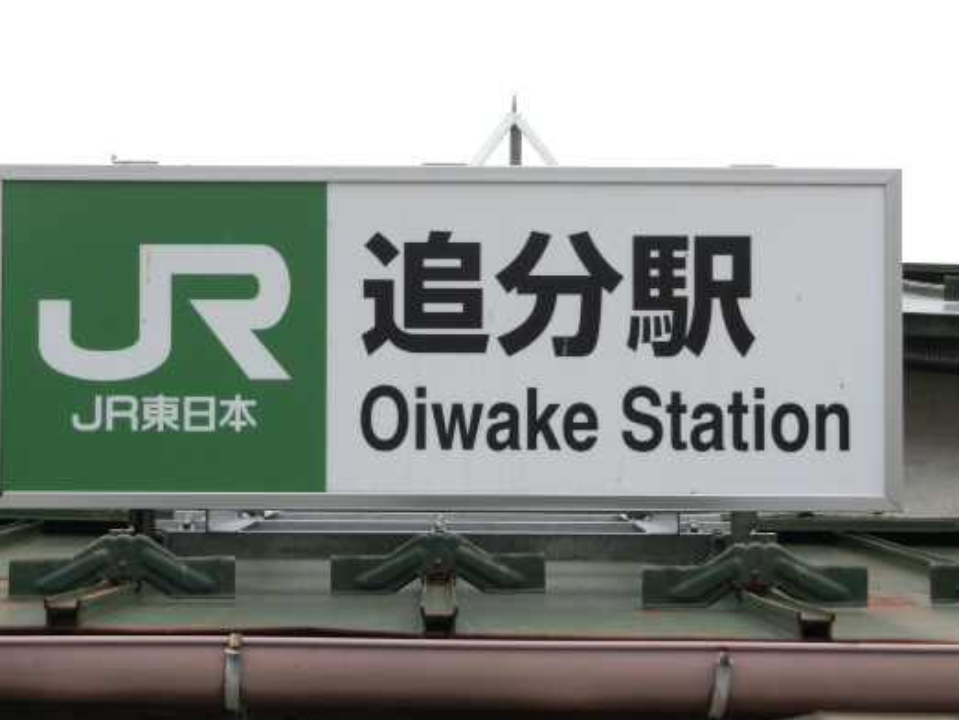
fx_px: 2716
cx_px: 426
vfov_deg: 15.1
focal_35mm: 98
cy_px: 316
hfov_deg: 20.0
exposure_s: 1/125
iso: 100
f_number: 5.4
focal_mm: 14.3
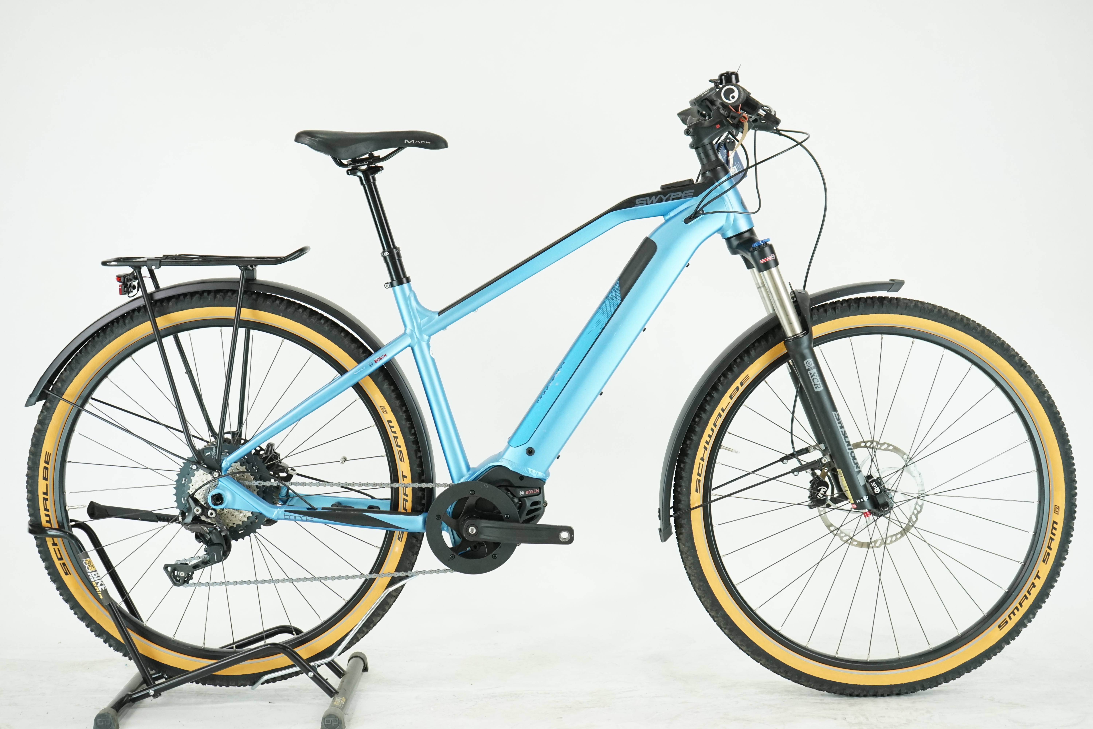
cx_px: 546
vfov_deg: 24.2
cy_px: 364
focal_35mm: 56
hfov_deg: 35.6
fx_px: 1700
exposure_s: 1/200
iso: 2000
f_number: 5.6
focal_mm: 56
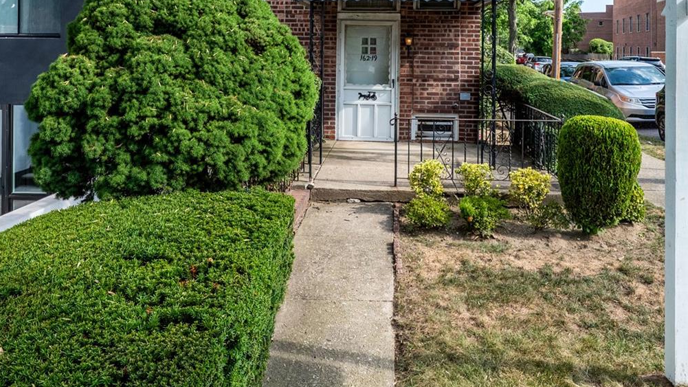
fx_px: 547
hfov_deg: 64.3
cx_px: 358
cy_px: 37
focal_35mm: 30
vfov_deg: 36.5
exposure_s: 1/2000
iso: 200
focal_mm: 14
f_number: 8
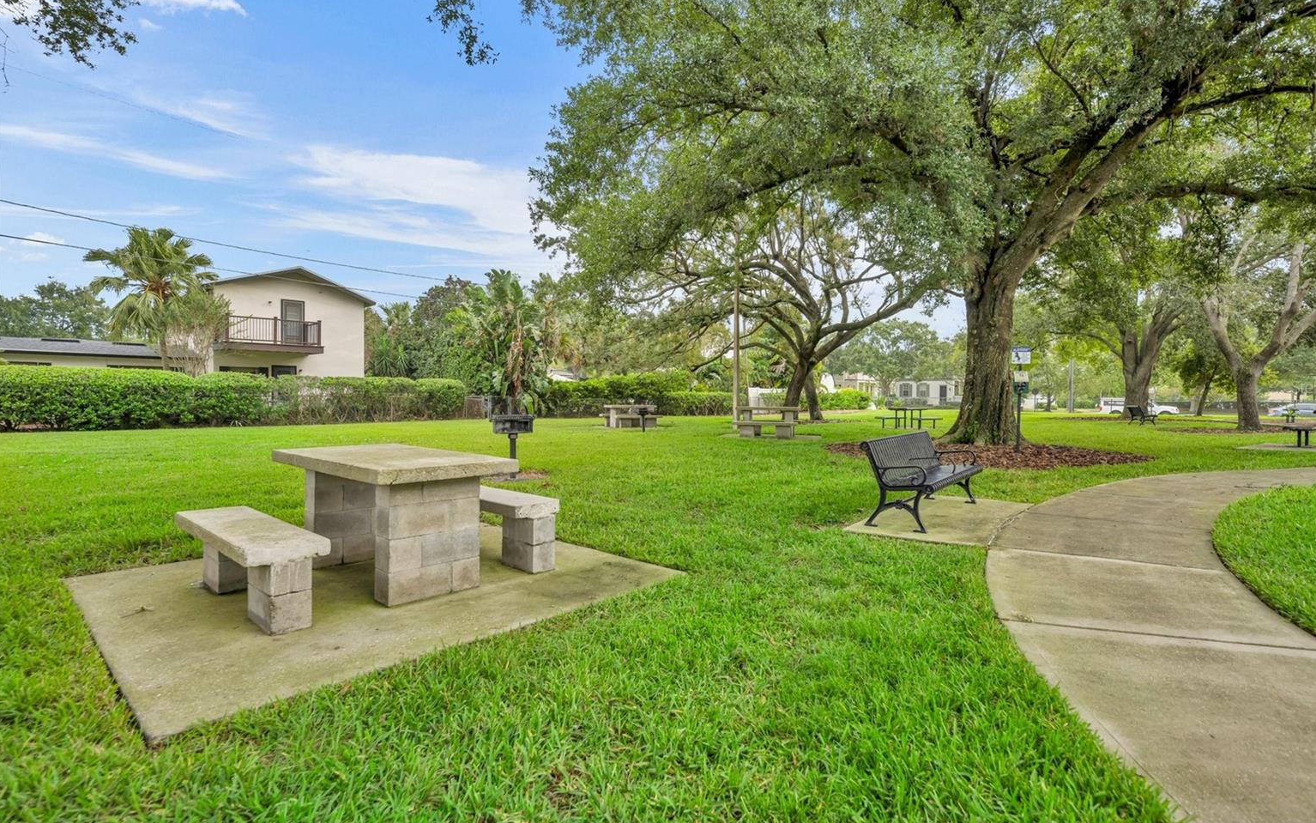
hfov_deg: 94.3
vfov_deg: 68.0
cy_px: 387
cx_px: 681
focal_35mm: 17
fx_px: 610
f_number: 4
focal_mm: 16
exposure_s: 1/250
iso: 220
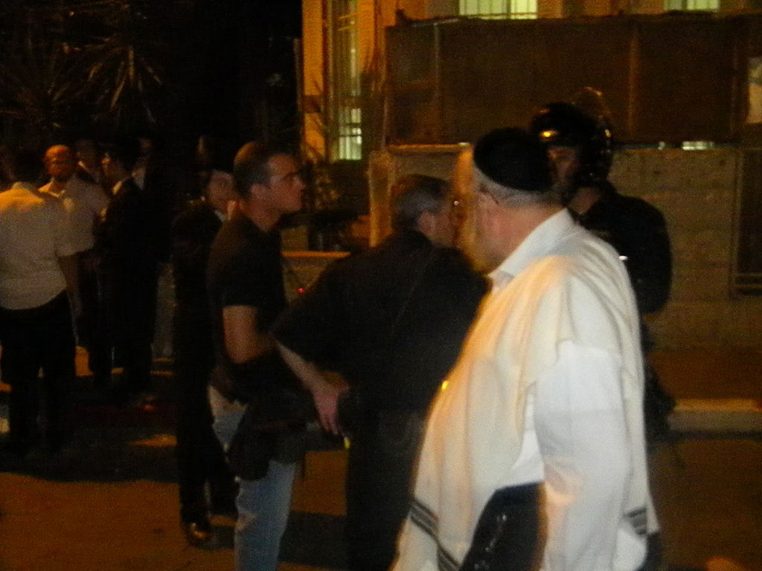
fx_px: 792
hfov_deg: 51.4
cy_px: 286
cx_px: 381
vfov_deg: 39.7
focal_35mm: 36
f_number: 3.7
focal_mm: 6.4
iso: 3200
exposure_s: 1/30
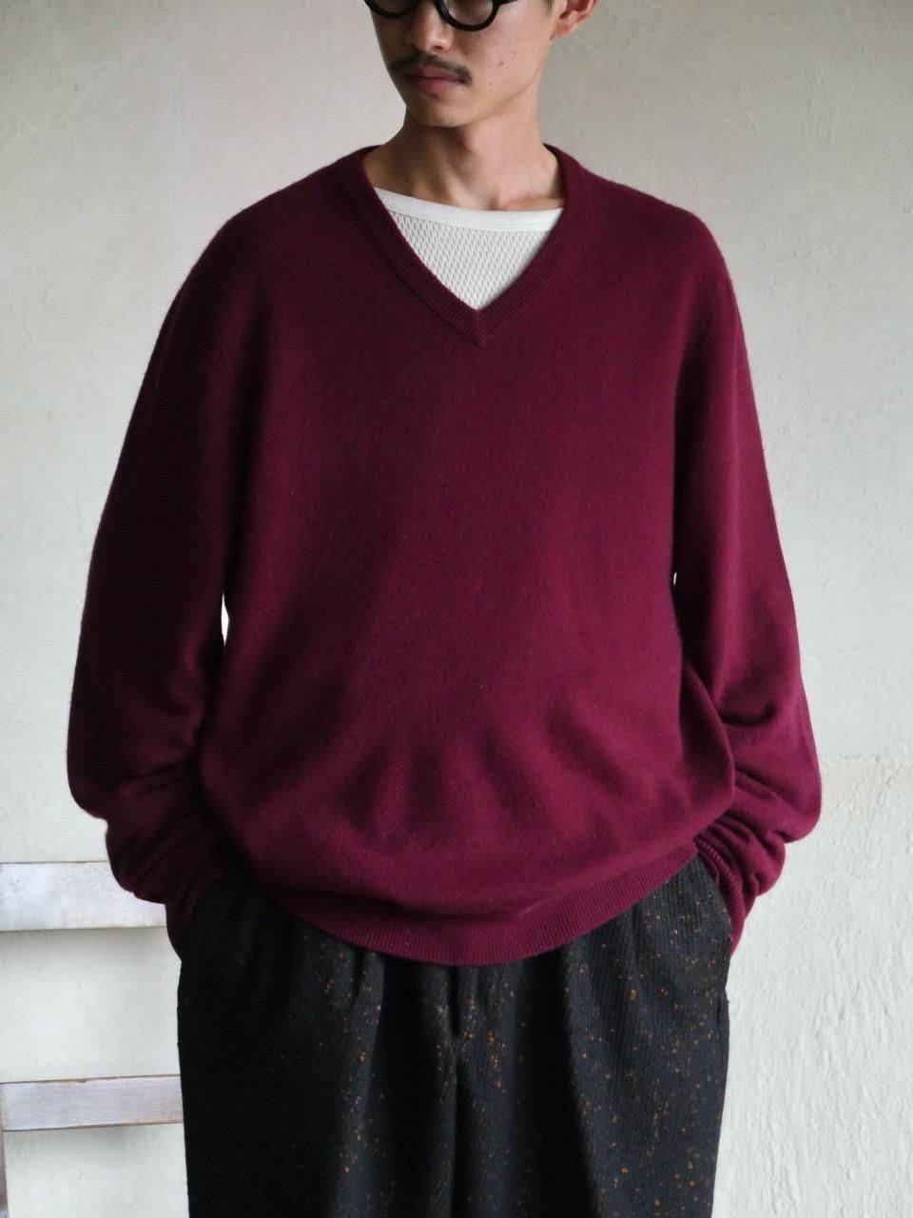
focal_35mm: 104
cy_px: 609
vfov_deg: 18.9
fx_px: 3657
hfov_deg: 14.2
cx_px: 456
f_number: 4
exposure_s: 1/20
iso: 3200
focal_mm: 52
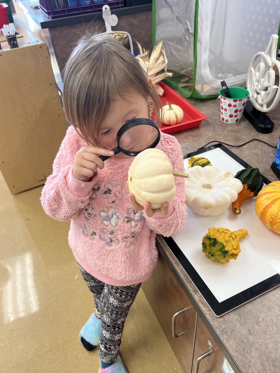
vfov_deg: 65.3
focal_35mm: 27
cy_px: 182
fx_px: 291
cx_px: 135
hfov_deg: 51.4
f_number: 1.5
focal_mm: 5.7
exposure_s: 1/120
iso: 80
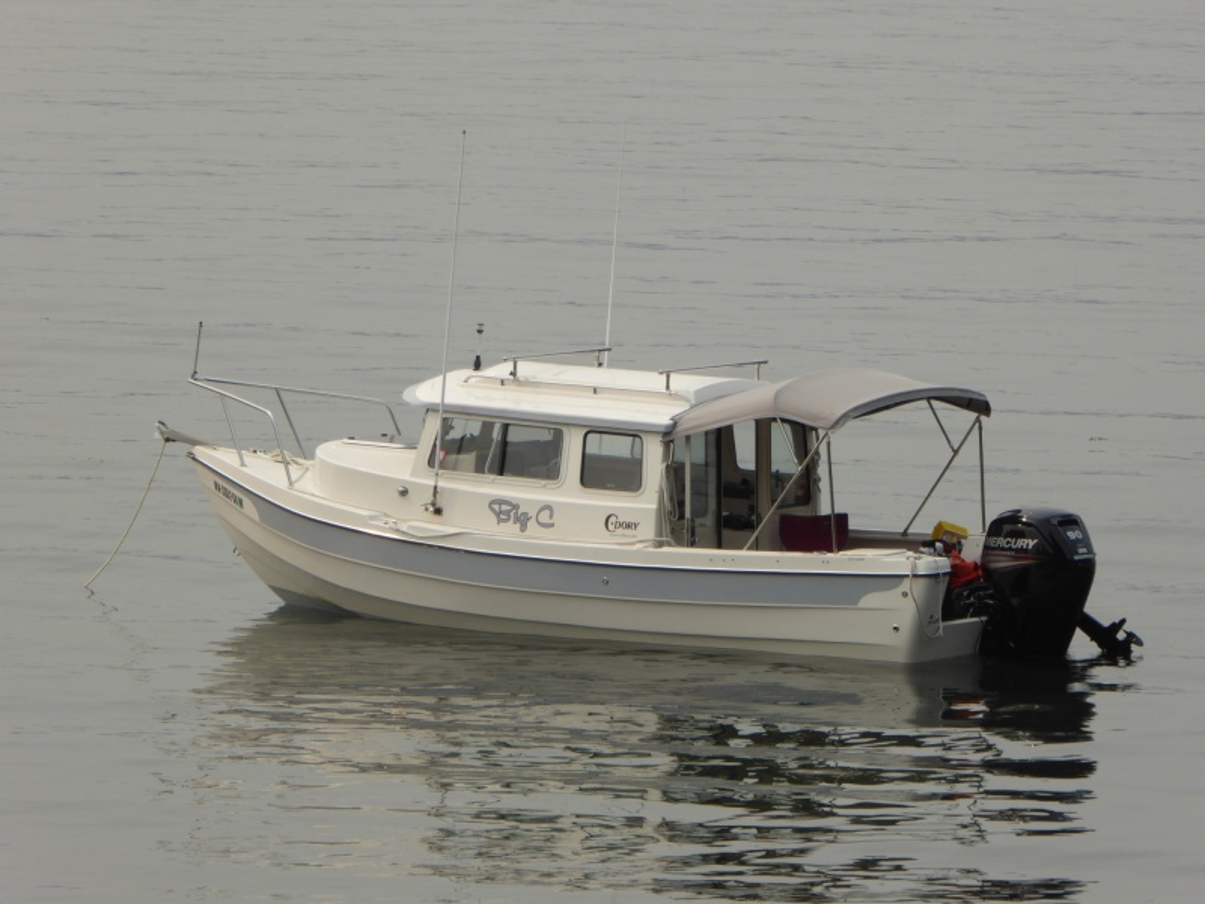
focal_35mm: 414
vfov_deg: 3.6
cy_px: 452
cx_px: 602
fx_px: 14412
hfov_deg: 4.8
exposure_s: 1/400
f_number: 6
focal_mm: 66.8
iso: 100
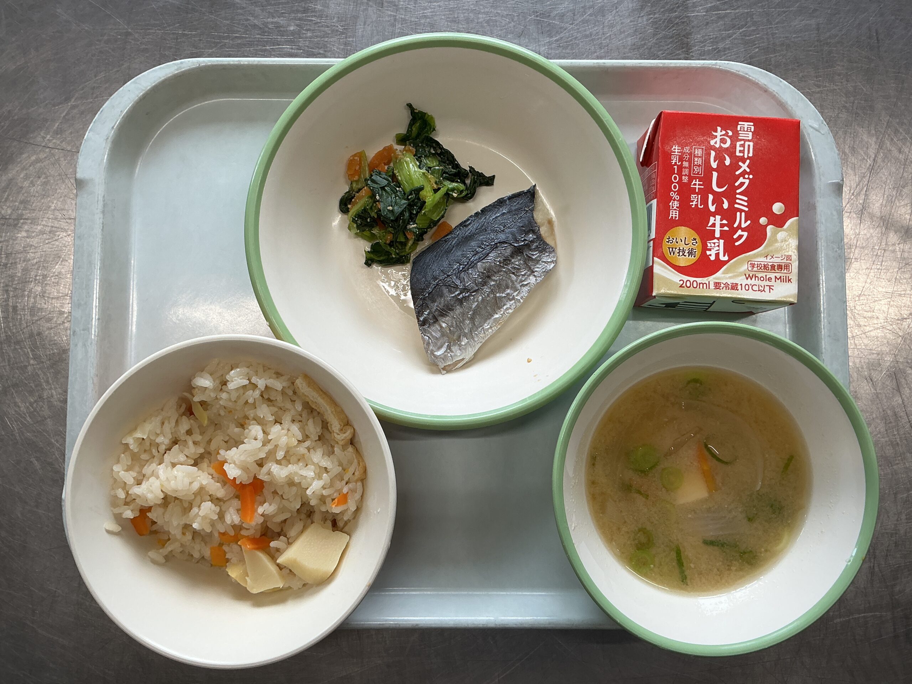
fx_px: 764
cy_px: 342
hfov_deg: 61.7
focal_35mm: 29
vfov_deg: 48.2
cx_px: 456
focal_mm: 3
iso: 40
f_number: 1.8
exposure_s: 1/120
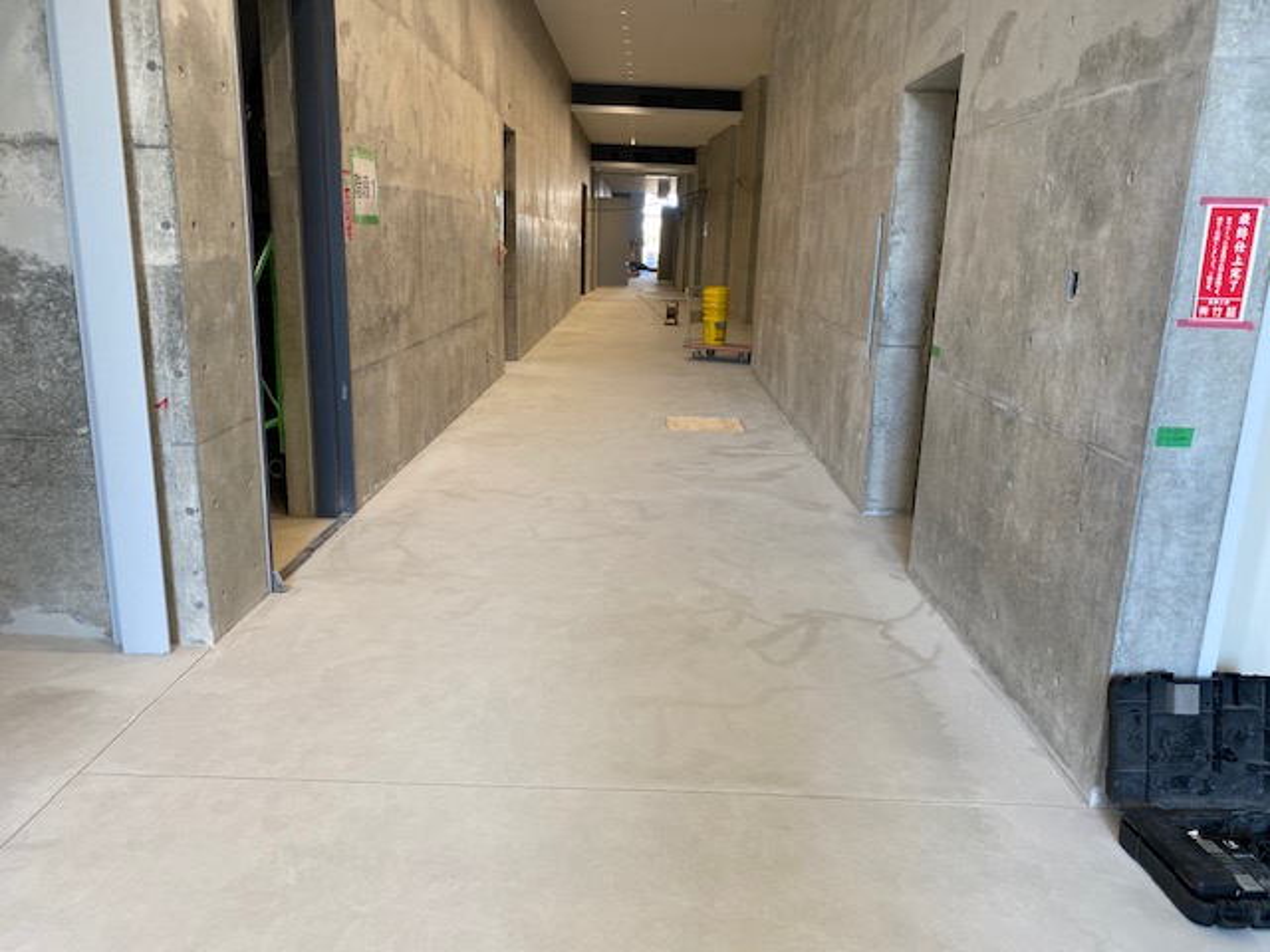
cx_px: 635
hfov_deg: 67.3
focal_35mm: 26
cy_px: 476
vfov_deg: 53.1
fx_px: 954
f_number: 1.8
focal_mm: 4.25
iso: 100
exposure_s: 1/121
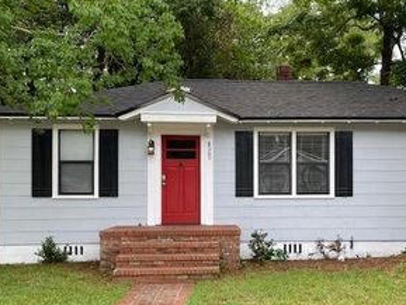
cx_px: 257
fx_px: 528
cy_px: 188
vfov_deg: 32.1
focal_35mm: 45
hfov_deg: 41.7
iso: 32
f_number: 1.8
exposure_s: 1/340
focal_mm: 4.25
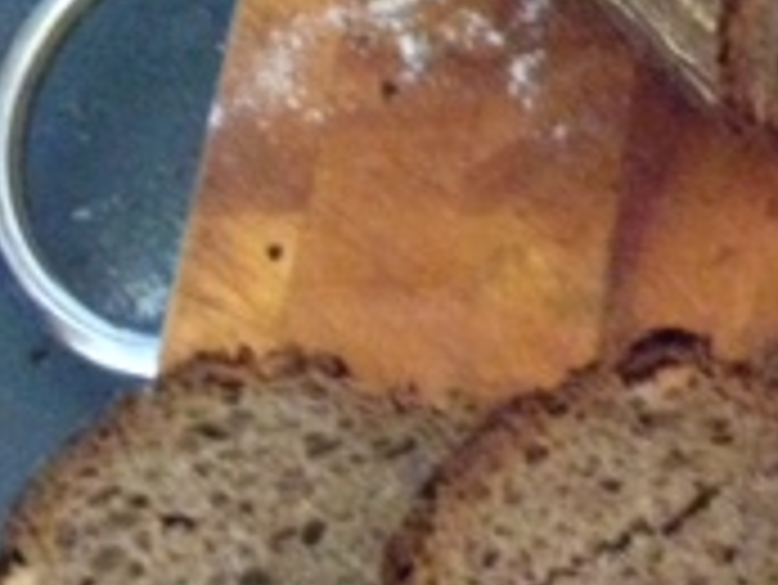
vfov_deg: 12.1
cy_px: 45
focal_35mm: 122
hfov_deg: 14.5
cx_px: 1322
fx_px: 2744
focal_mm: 4.12
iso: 640
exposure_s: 1/15
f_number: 2.4
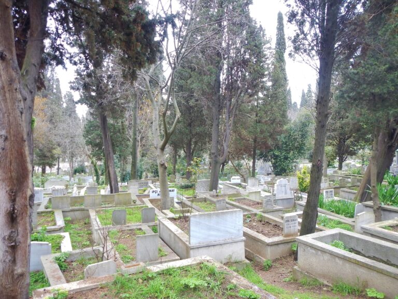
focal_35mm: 28
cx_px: 199
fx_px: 322
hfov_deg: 63.4
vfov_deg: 49.7
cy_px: 150
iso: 125
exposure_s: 1/50
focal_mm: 5
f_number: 3.9
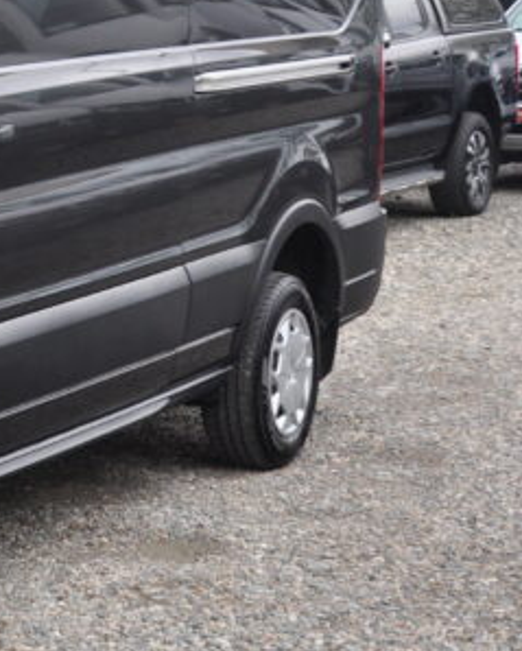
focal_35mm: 121
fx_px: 2326
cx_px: -384
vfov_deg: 15.9
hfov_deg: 11.9
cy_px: 170
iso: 400
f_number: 7.1
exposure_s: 1/200
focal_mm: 25
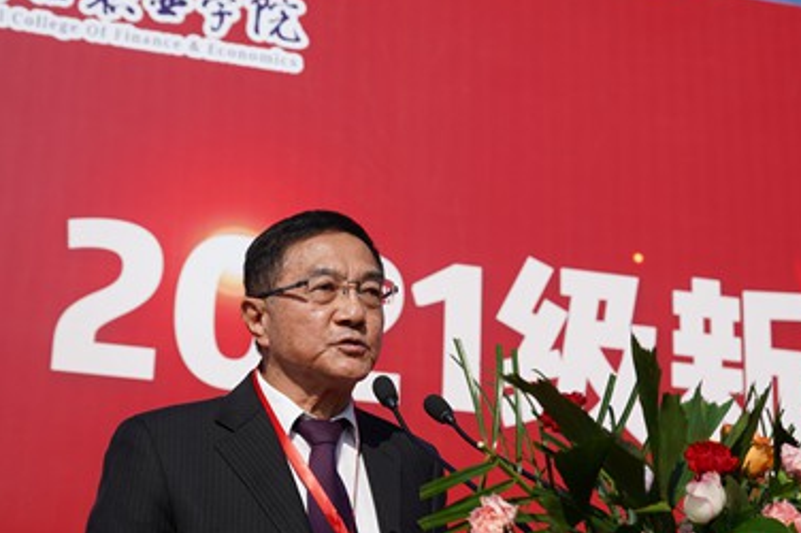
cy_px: 306
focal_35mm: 76
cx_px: 458
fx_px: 1689
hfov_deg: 26.6
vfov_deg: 17.9
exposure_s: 1/800
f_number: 6.3
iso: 100
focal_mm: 51
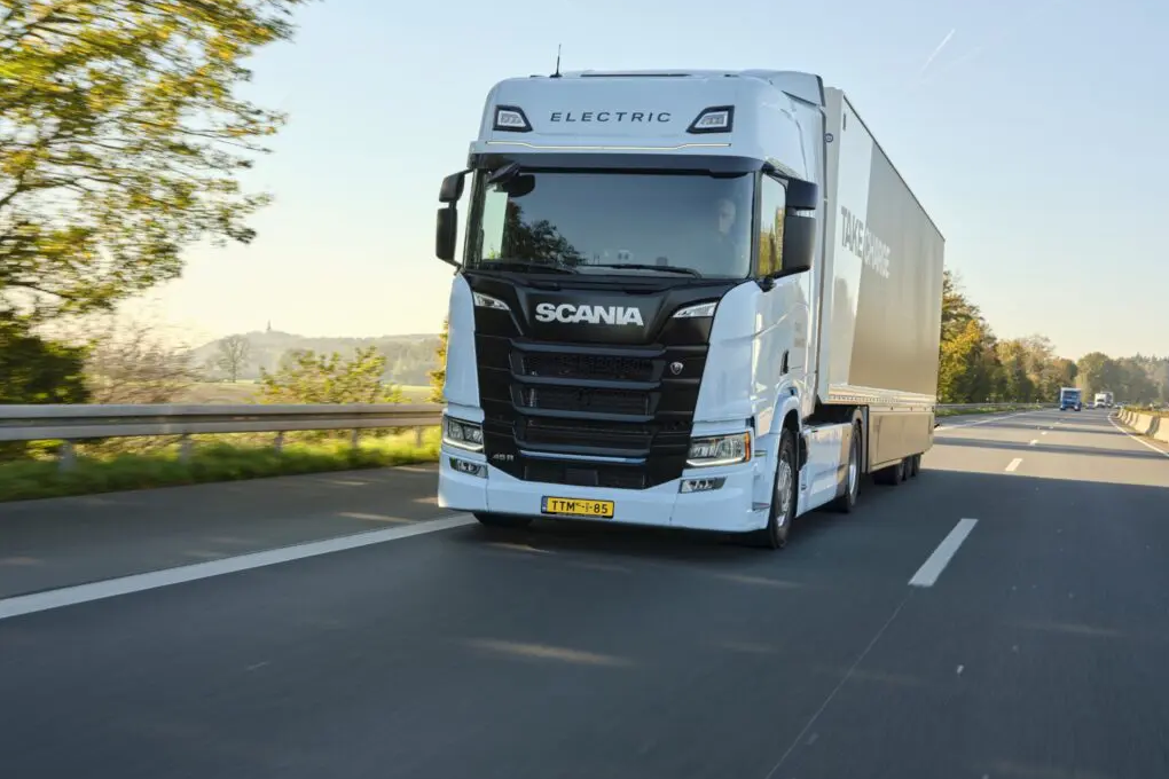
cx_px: 586
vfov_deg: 28.6
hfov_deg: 41.9
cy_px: 356
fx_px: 1526
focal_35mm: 47
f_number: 8
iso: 160
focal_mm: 56.3
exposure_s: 1/125
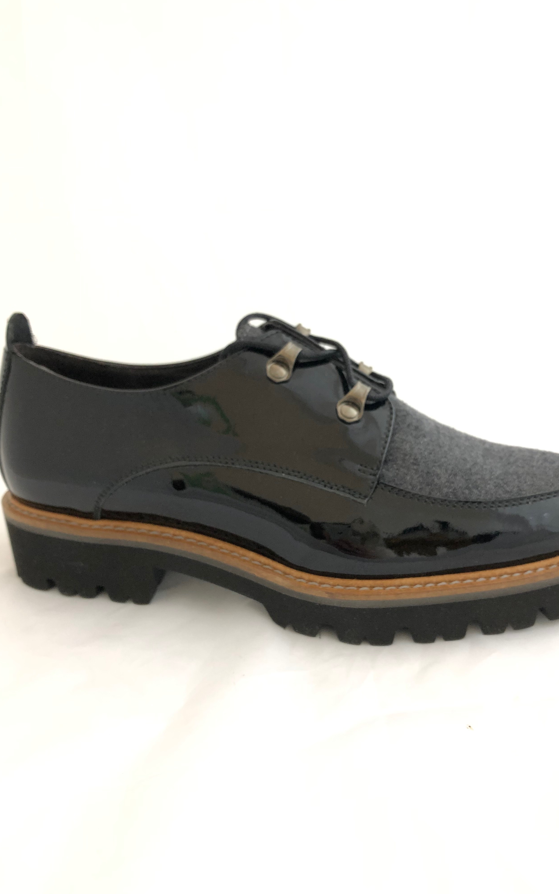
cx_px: 316
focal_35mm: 30
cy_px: 448
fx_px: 731
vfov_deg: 62.9
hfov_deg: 41.8
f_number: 1.8
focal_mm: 3.99
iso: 32
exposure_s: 1/20
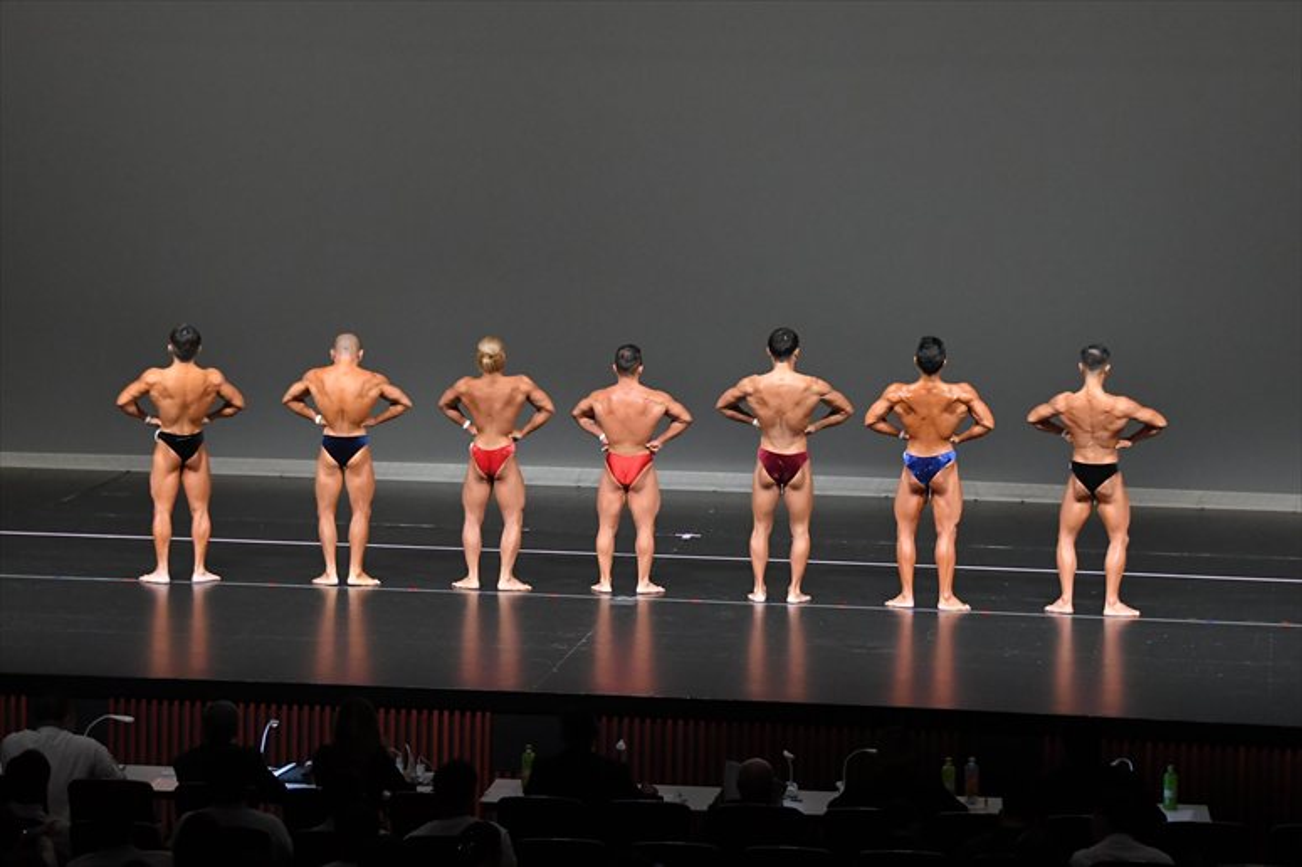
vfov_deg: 10.8
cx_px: 651
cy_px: 434
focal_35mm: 127
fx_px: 4591
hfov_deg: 16.1
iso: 4000
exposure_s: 1/400
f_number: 5.6
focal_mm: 85
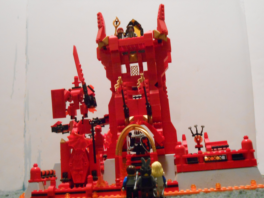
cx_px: 132
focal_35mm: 44
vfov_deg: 32.9
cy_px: 99
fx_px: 336
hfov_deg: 42.9
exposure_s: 1/3
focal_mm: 7.8
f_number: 4.5
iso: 800
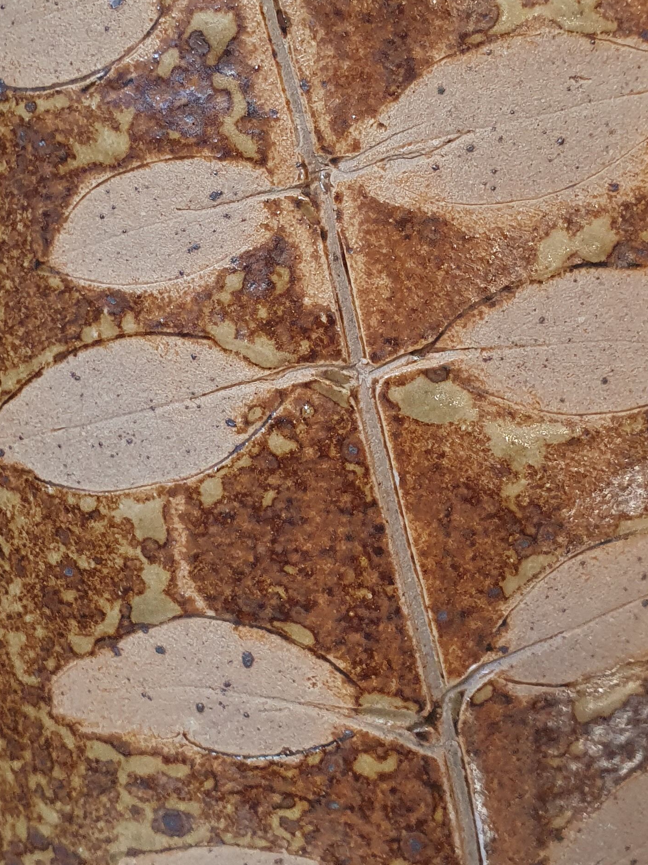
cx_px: 283
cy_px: 372
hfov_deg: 26.1
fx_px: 1398
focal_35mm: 56
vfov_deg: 34.3
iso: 200
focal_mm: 4.32
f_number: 2.4
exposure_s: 1/100
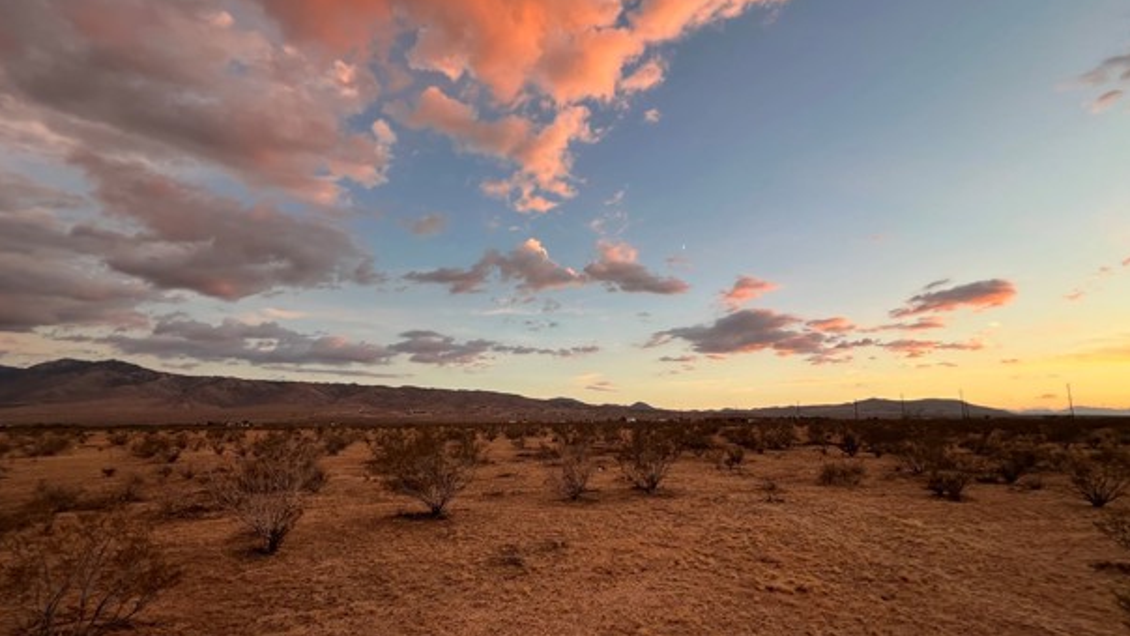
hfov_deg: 103.0
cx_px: 554
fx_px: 450
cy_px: 354
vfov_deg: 70.3
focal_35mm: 15
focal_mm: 1.57
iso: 32
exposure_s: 1/120
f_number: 1.8
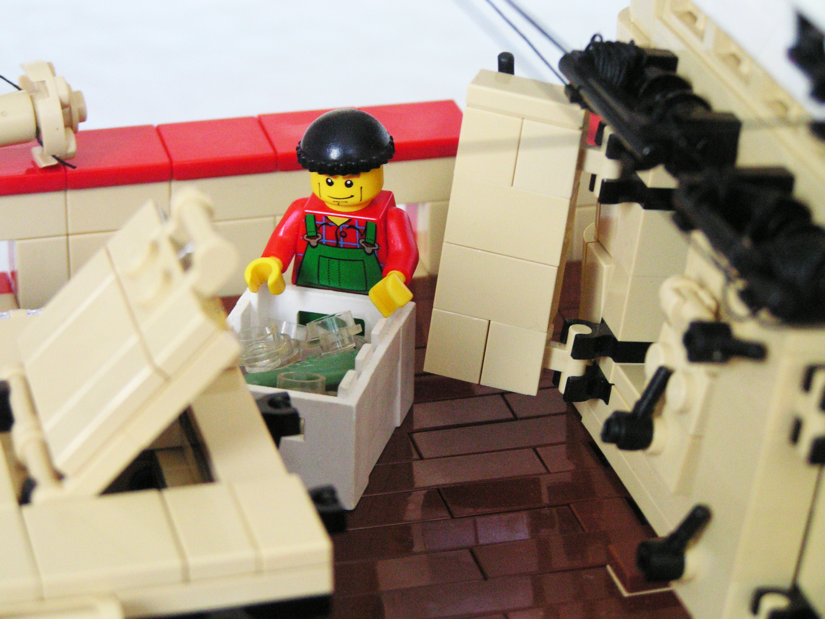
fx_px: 2812
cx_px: 412
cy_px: 310
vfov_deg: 12.6
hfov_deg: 16.7
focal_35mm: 118
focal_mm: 19.6
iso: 200
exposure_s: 1/80
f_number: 3.2
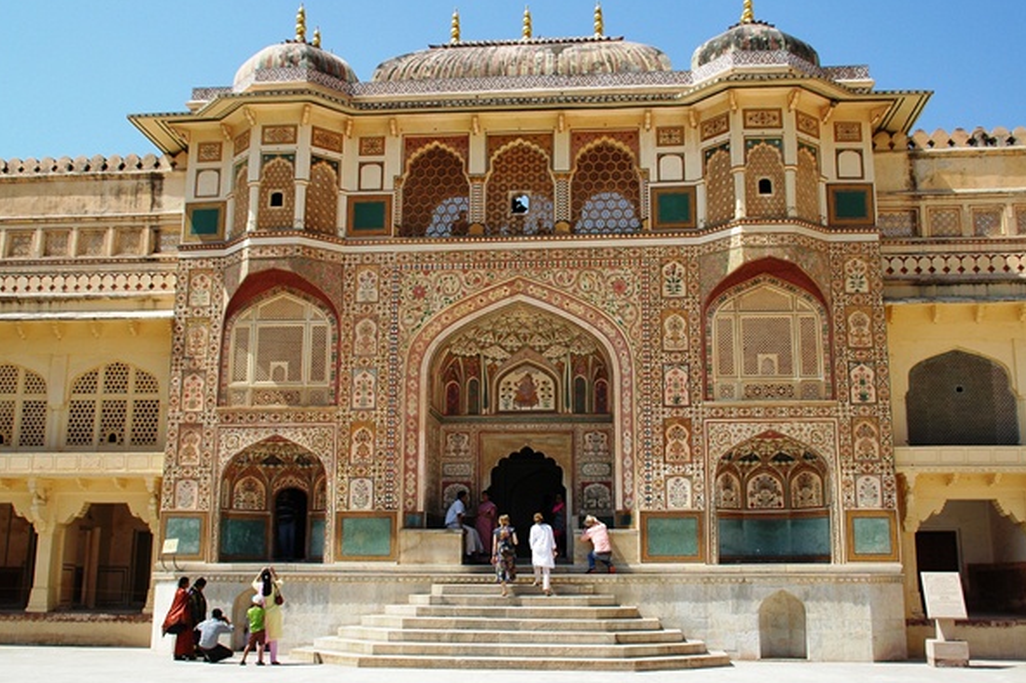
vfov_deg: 32.9
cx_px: 508
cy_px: 333
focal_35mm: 41
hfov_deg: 47.9
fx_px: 1155
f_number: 10
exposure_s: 1/320
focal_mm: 25
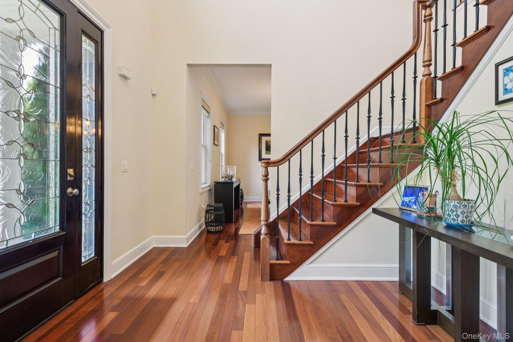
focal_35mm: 18
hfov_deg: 90.0
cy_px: 171
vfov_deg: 67.4
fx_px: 256
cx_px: 256
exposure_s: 1/5
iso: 200
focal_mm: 18
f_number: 8
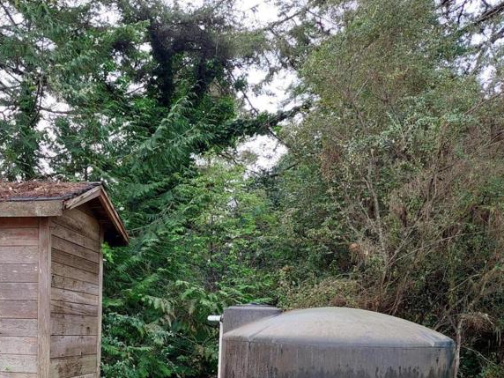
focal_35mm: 43
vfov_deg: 32.0
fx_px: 626
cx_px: 115
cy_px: 337
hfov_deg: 42.3
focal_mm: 5.23
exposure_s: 1/159
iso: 40
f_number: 1.8
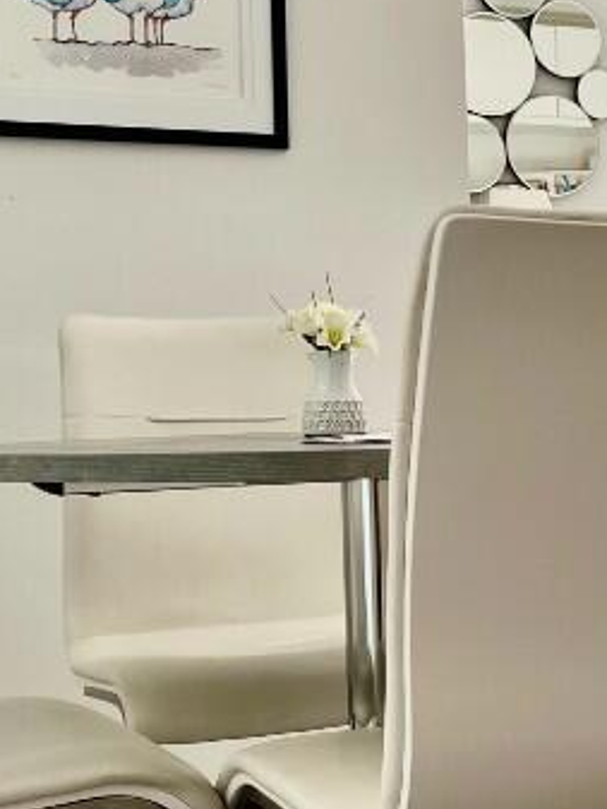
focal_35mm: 79
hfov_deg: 17.7
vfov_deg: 24.7
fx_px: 1846
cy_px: 463
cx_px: 746
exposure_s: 1/138
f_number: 1.6
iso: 40
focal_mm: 5.1
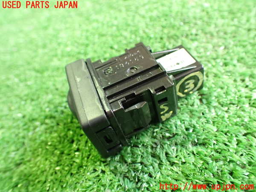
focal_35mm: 30
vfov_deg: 46.8
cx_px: 128
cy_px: 96
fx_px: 222
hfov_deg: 60.0
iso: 800
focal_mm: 5.4
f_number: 2.3
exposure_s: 1/30
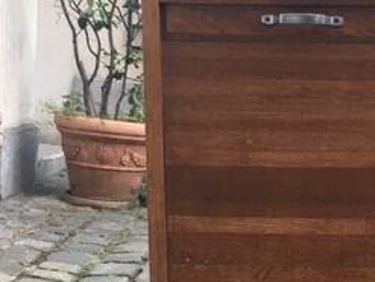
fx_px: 814
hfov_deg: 25.2
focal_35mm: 75
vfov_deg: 19.4
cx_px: 337
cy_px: 243
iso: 25
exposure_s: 1/33
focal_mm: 4.15
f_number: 2.2
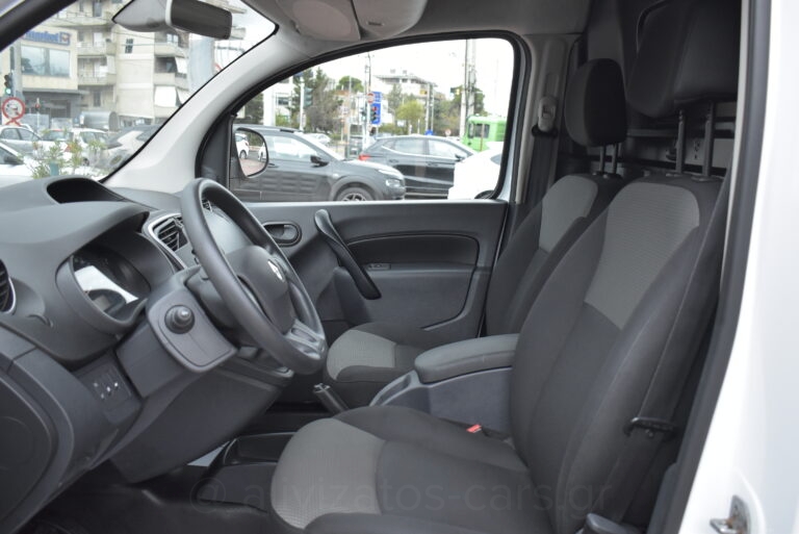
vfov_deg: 40.0
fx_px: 733
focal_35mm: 33
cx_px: 400
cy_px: 267
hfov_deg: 57.2
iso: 1600
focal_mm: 22
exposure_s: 1/500
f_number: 3.8
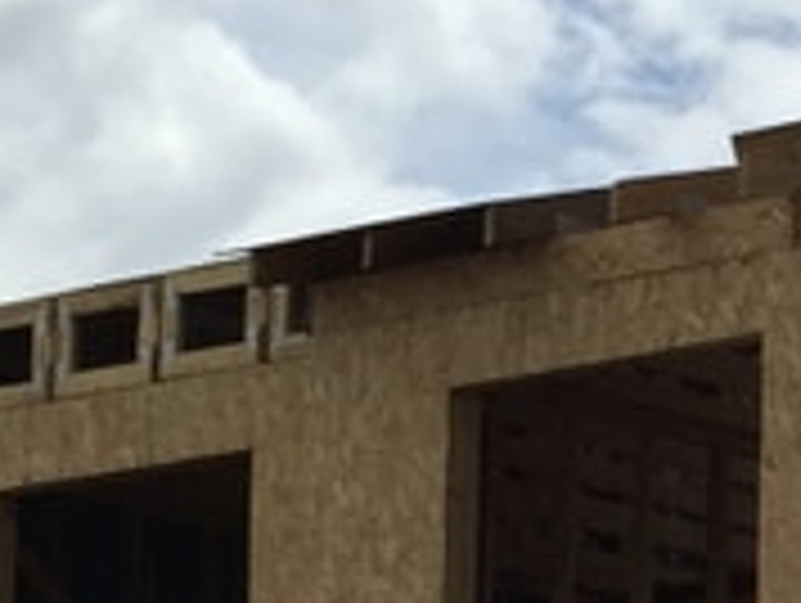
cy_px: 1112
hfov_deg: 8.5
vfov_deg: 6.7
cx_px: 1798
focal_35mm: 217
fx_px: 5028
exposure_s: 1/3968
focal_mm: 4.15
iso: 32
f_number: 2.2
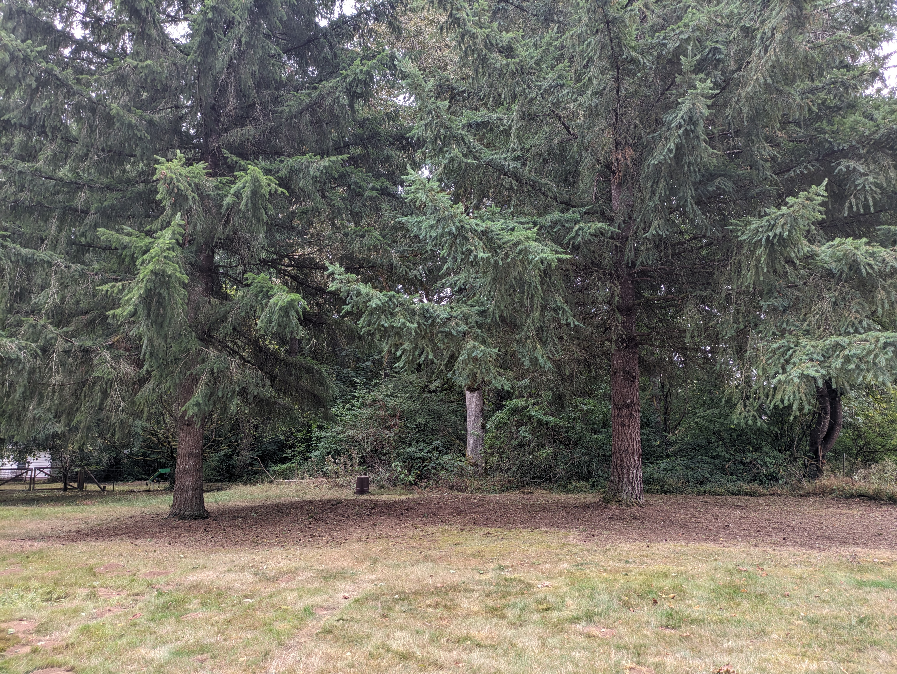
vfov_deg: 54.9
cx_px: 448
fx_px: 648
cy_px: 337
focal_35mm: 25
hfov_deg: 69.4
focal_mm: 5.43
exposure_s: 1/120
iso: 46
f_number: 1.89
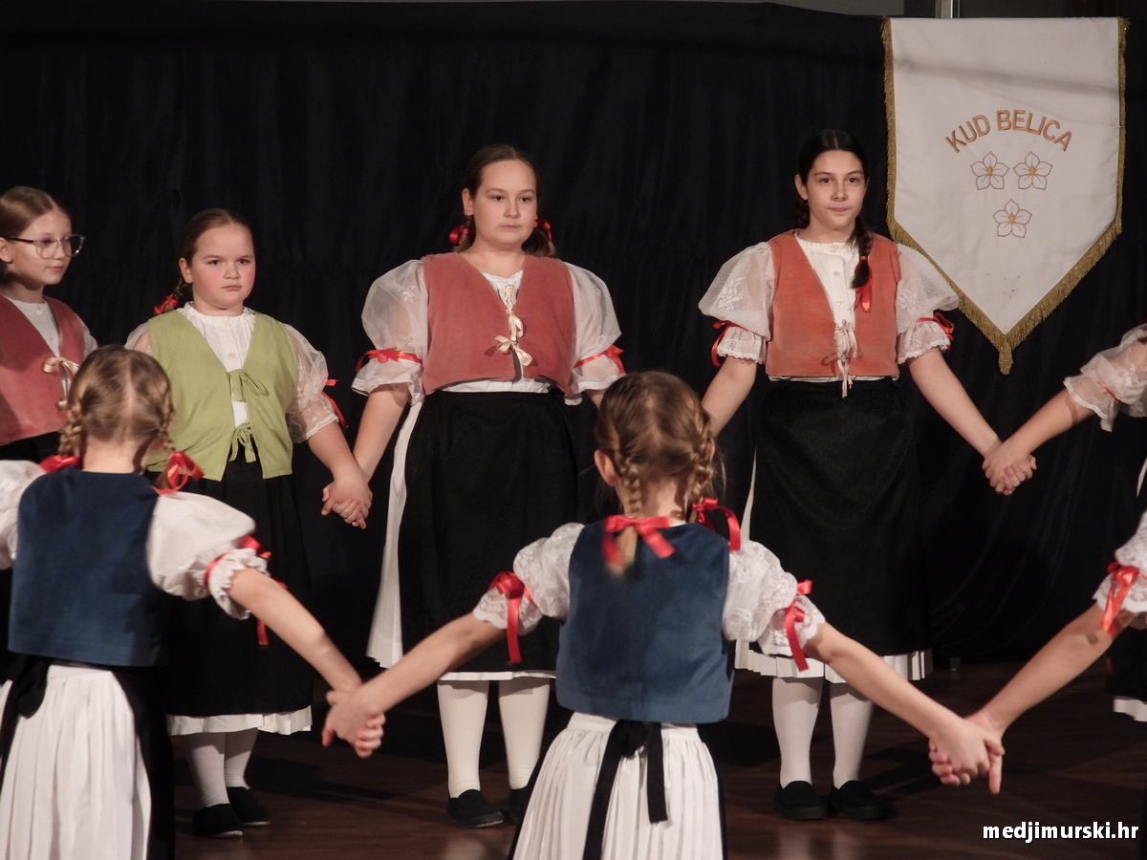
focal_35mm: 145
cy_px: 430
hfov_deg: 13.6
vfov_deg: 10.2
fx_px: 4805
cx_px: 574
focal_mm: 26.1
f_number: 4
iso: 400
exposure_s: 1/20
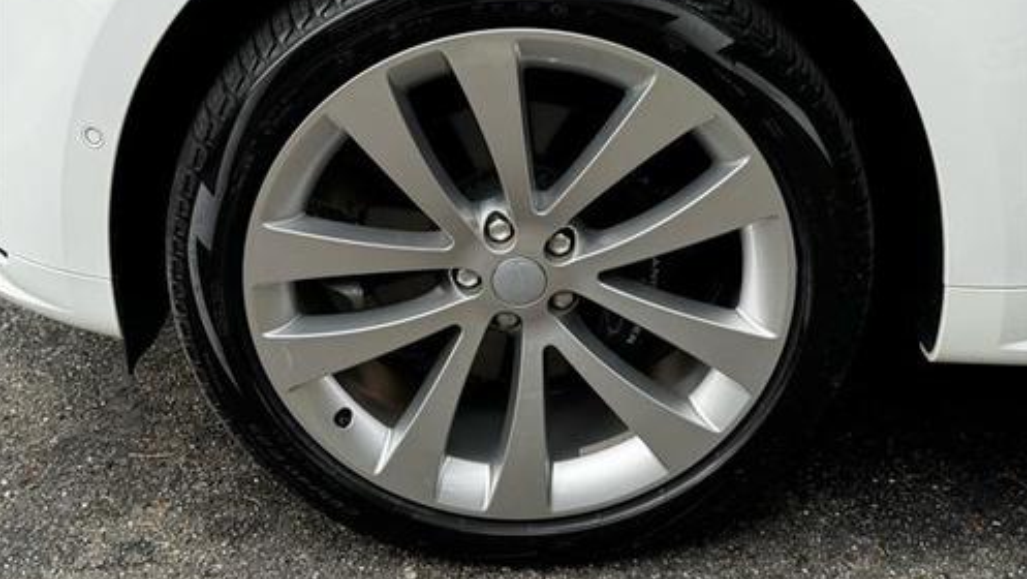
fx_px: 1444
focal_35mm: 53
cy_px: 227
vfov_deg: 22.6
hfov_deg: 39.2
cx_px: 512
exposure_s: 1/172
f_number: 1.78
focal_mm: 6.76
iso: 80
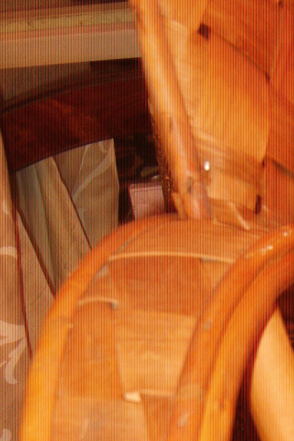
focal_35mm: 89
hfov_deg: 14.9
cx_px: 337
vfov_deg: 21.7
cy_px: 483
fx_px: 1090
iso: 100
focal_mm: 7.4
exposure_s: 1/30
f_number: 2.8
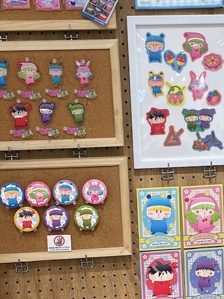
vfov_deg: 28.1
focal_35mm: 67
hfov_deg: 21.8
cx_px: 164
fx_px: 578
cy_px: 254
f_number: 1.6
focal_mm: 4.2
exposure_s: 1/100
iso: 50
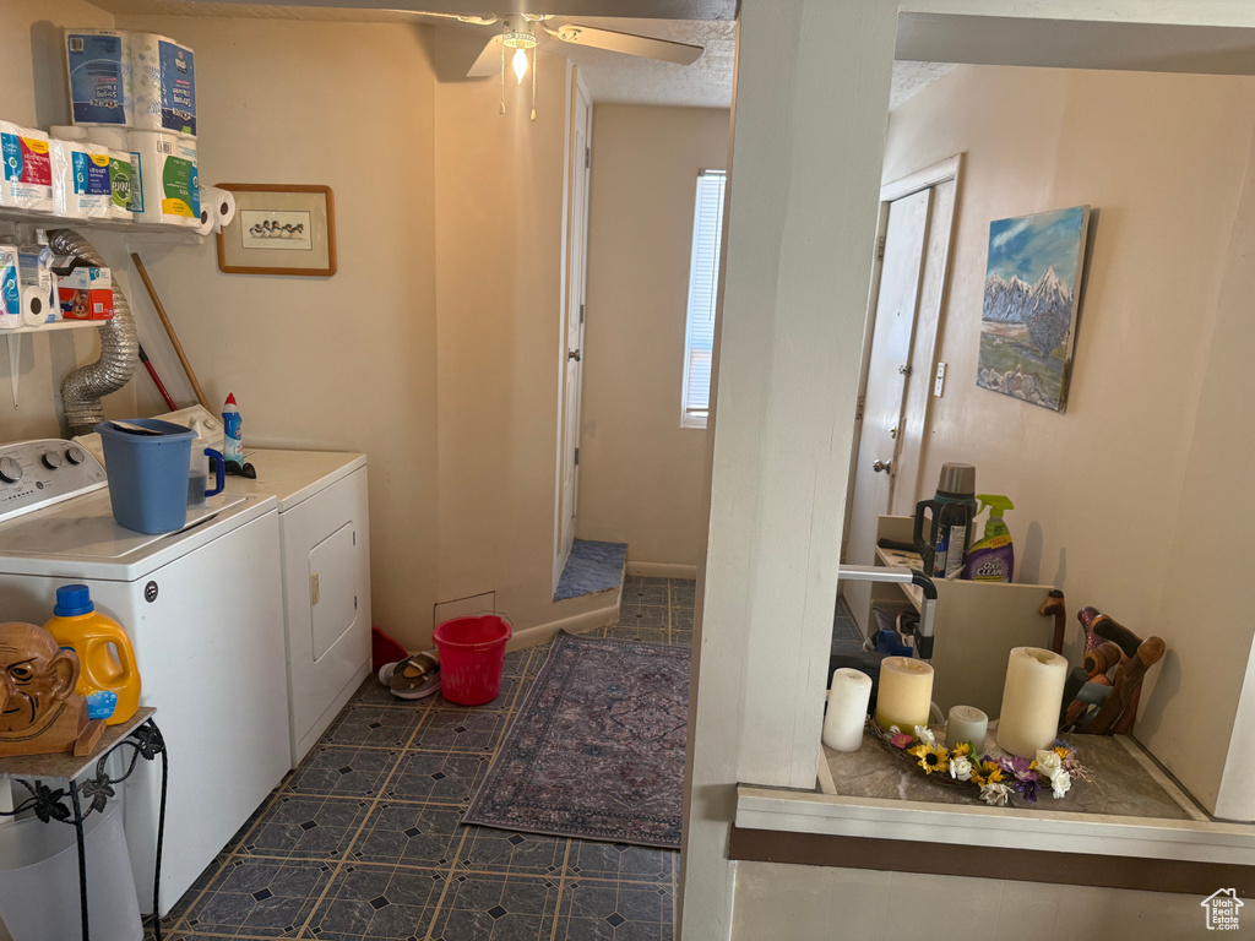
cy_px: 470
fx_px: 870
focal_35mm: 24
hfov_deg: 71.6
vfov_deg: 56.8
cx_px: 628
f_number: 1.78
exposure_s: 1/60
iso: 160
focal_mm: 6.76
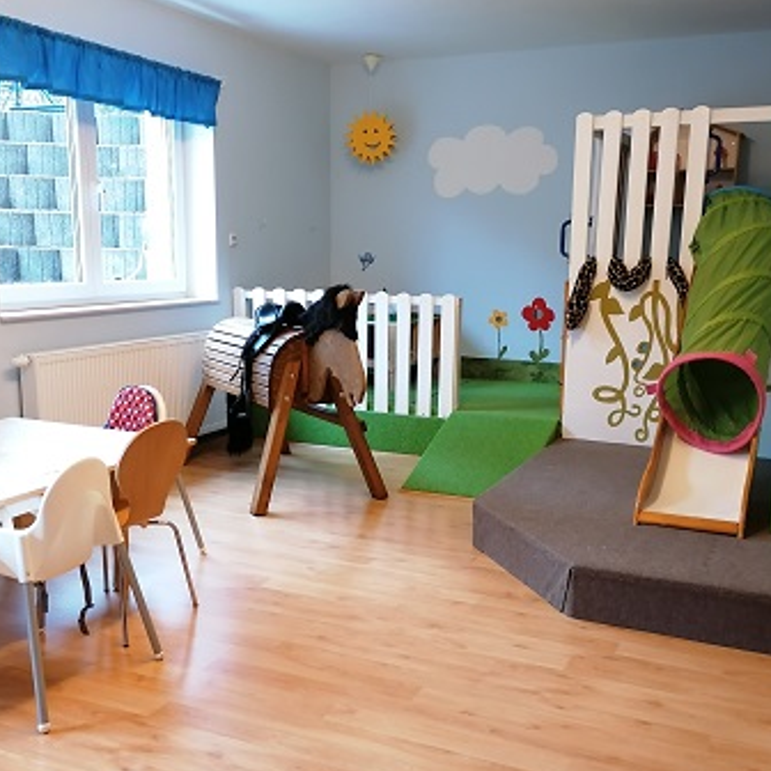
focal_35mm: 39
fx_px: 983
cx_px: 365
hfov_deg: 42.8
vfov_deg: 42.8
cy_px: 431
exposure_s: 1/20
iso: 400
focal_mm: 4.75
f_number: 1.8
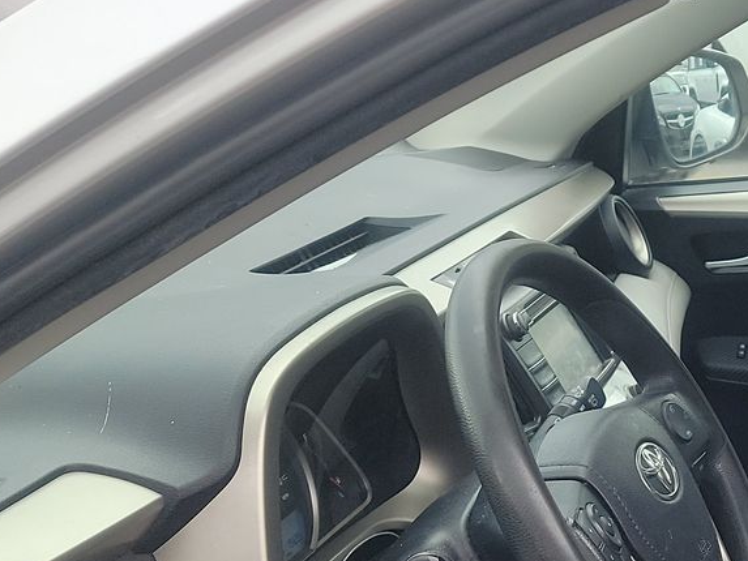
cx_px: 983
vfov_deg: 20.8
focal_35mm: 67
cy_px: 633
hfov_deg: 25.0
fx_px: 1448
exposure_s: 1/119
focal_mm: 6.7
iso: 90
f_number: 1.8
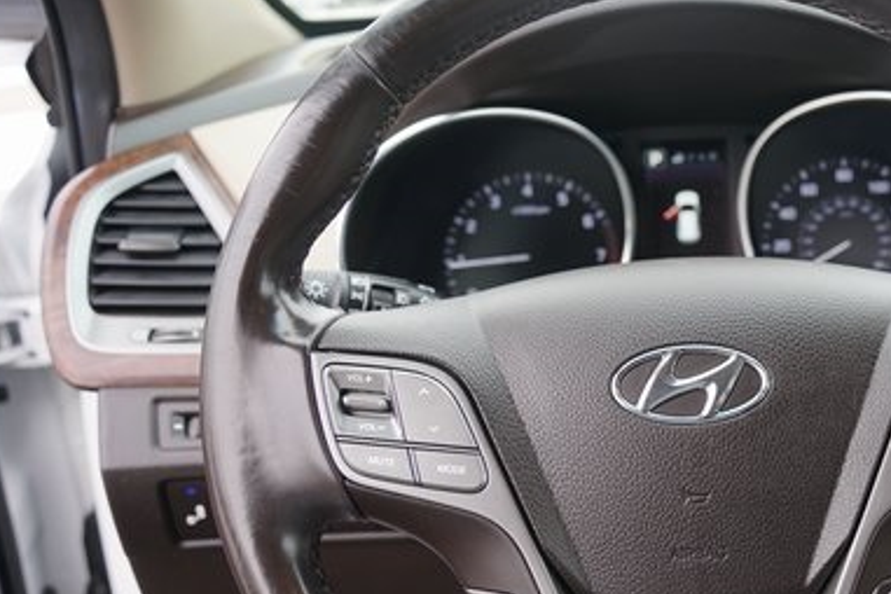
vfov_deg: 28.6
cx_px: 716
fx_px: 1163
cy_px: 364
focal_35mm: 47
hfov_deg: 40.2
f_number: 4
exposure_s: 1/60
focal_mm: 28
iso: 125
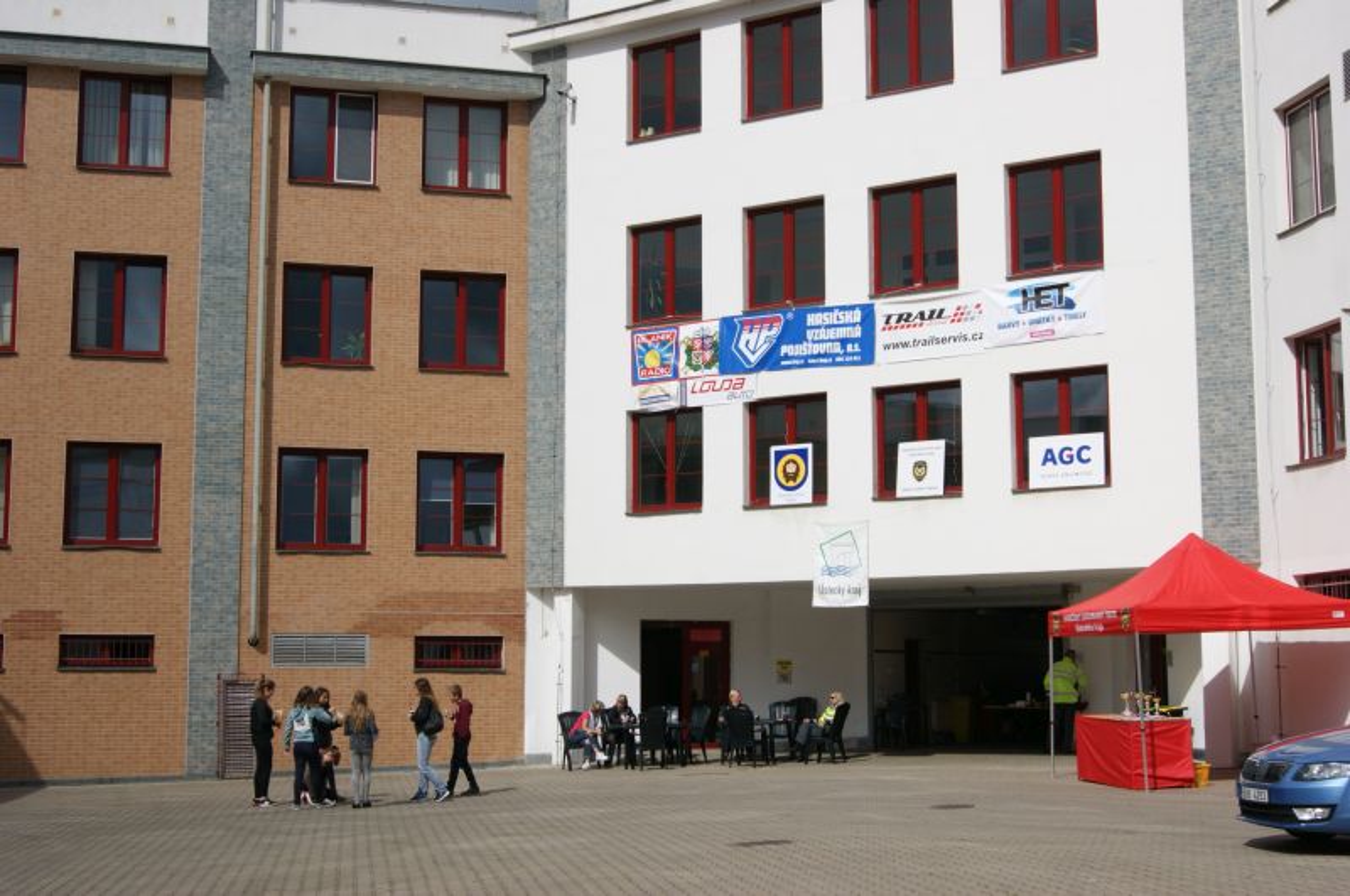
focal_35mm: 45
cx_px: 675
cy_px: 448
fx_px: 1685
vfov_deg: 29.8
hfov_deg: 43.7
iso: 100
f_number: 13
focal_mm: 30
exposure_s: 1/320
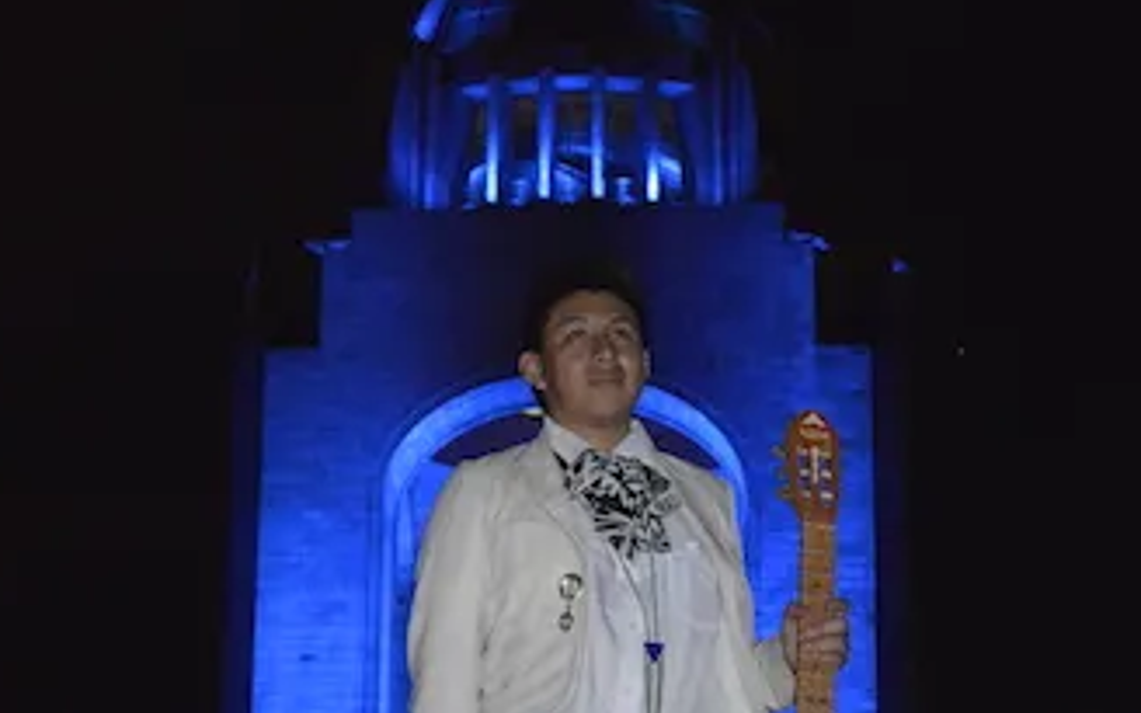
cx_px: 489
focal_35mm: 67
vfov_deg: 19.3
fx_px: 2083
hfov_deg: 30.6
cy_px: 536
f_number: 4
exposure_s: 1/60
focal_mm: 24
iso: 3200
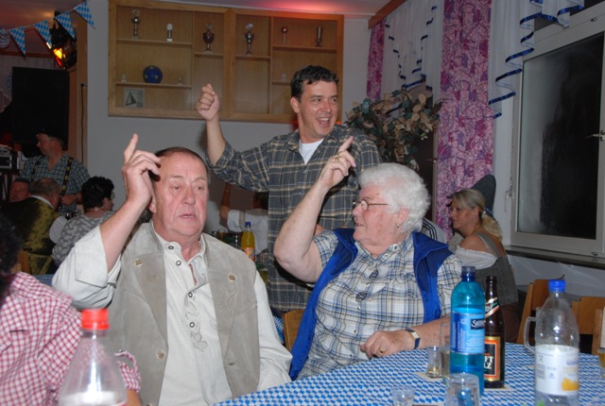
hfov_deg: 41.0
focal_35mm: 48
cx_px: 302
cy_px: 203
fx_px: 809
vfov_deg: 28.2
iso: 400
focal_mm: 32
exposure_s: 1/60
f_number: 5.6
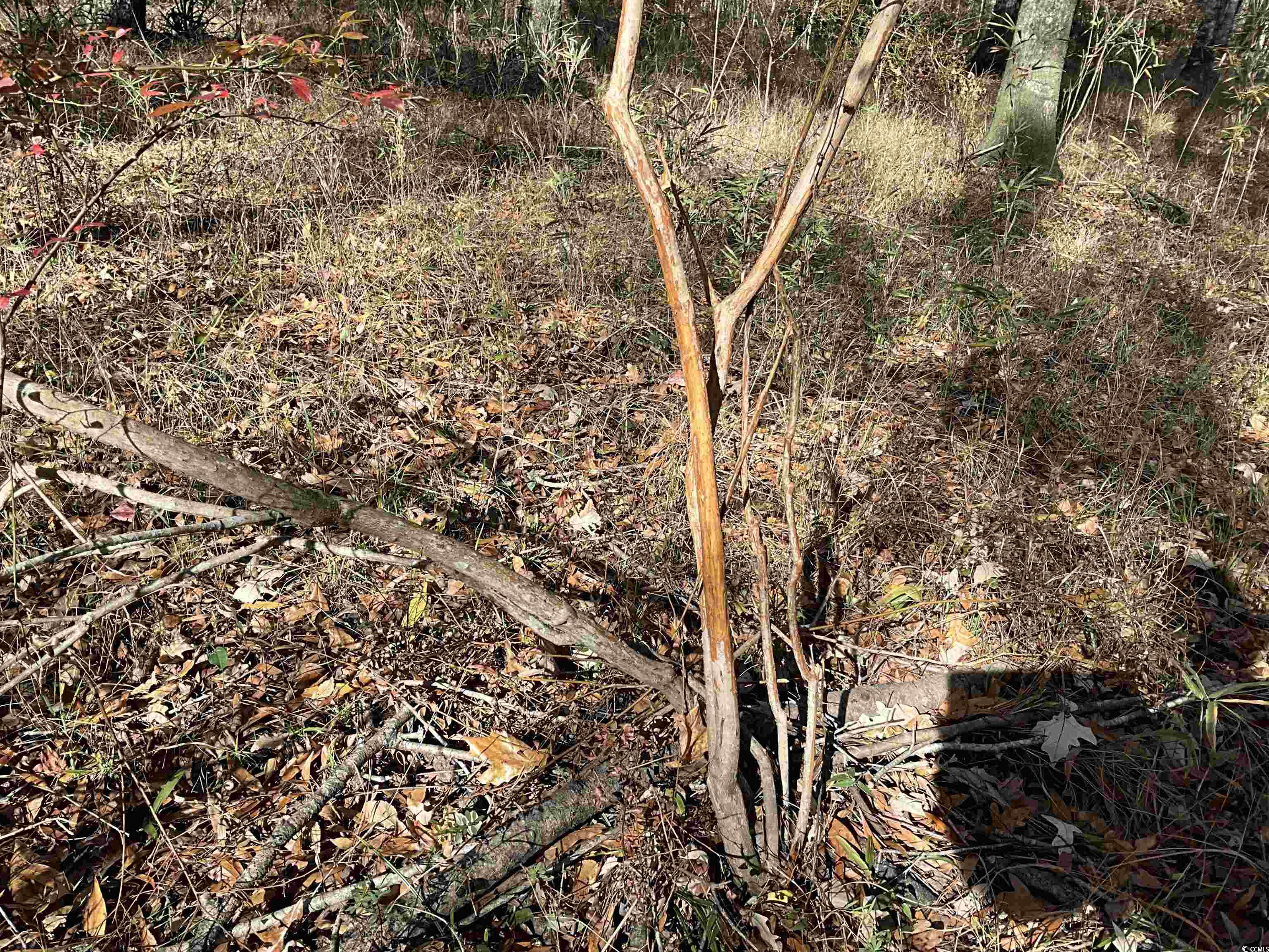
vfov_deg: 48.2
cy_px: 476
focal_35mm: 29
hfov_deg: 61.7
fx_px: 1063
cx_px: 634
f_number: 1.8
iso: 25
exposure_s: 1/370
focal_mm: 3
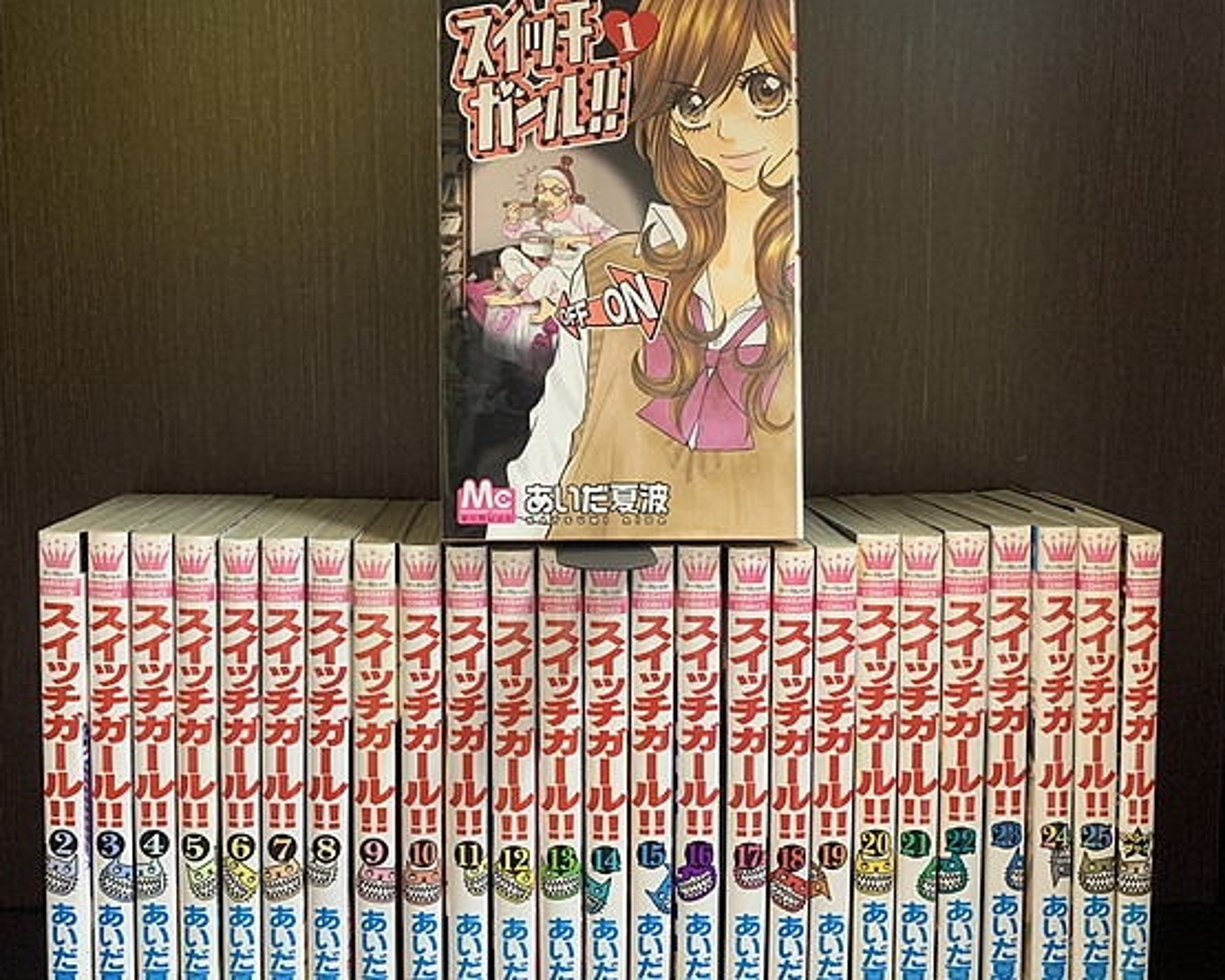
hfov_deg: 55.5
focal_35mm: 32
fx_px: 1160
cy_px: 522
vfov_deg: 45.8
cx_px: 543
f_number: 1.8
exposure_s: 1/33
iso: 320
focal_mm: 4.25
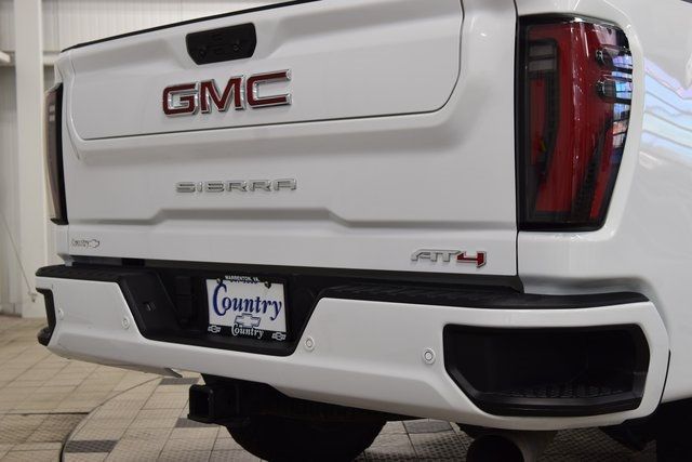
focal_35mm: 54
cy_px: 231
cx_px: 346
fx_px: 1038
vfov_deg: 25.1
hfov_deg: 36.9
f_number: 6.3
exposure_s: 1/20
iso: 400
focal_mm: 36
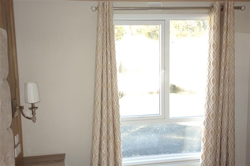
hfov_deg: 57.2
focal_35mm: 33
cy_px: 83
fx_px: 229
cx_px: 125
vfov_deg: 39.9
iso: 125
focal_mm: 12.18
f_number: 2.5
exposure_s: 1/50
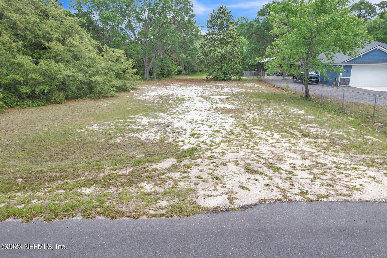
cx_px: 194
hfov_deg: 78.6
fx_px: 236
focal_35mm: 22
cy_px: 129
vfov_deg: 57.2
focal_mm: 8.38
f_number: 2.8
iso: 100
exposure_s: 1/40
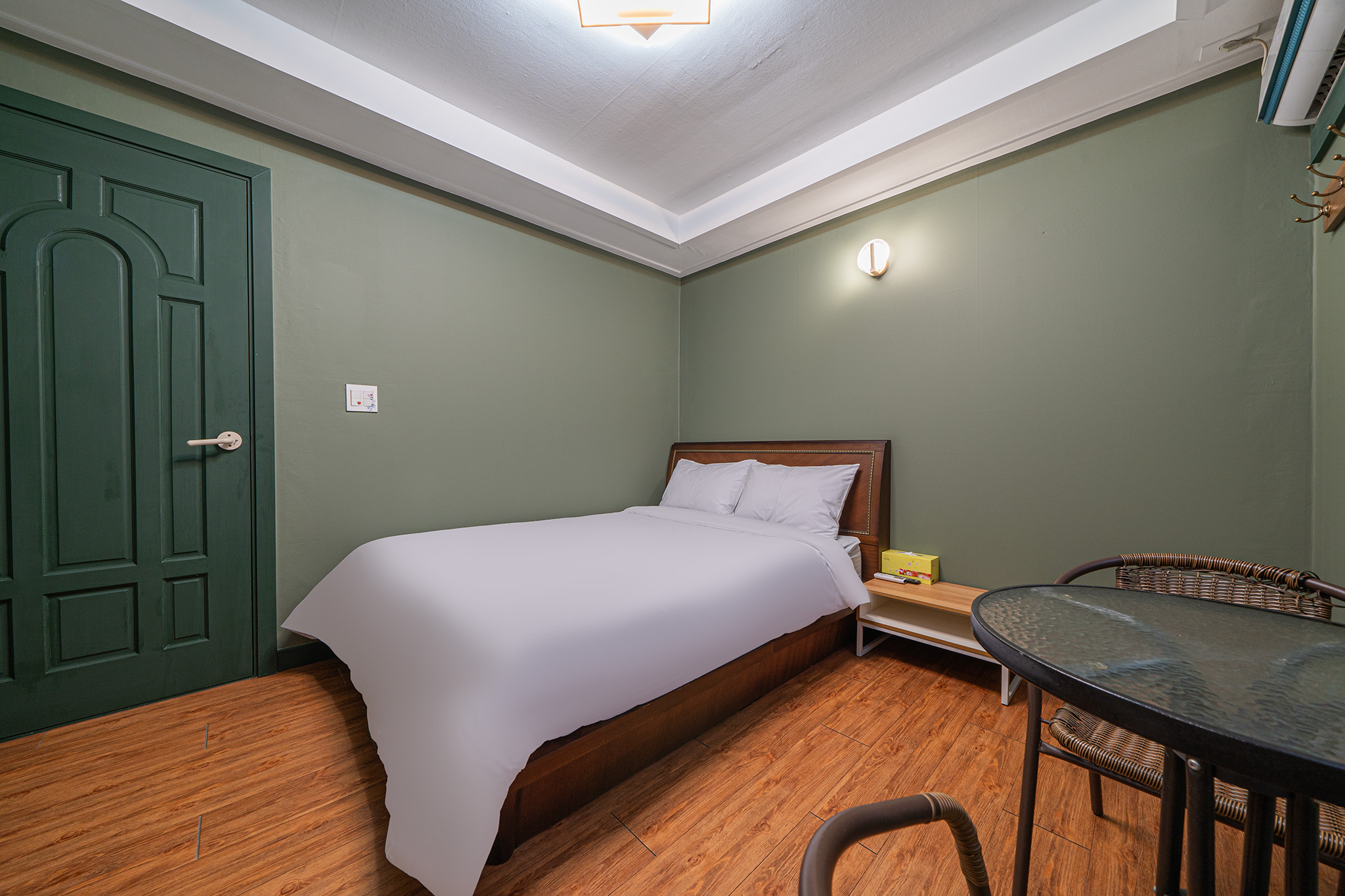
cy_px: 448
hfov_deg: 112.6
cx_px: 672
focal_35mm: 12
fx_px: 448
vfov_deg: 90.0
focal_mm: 12
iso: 160
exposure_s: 1/2.5
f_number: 10
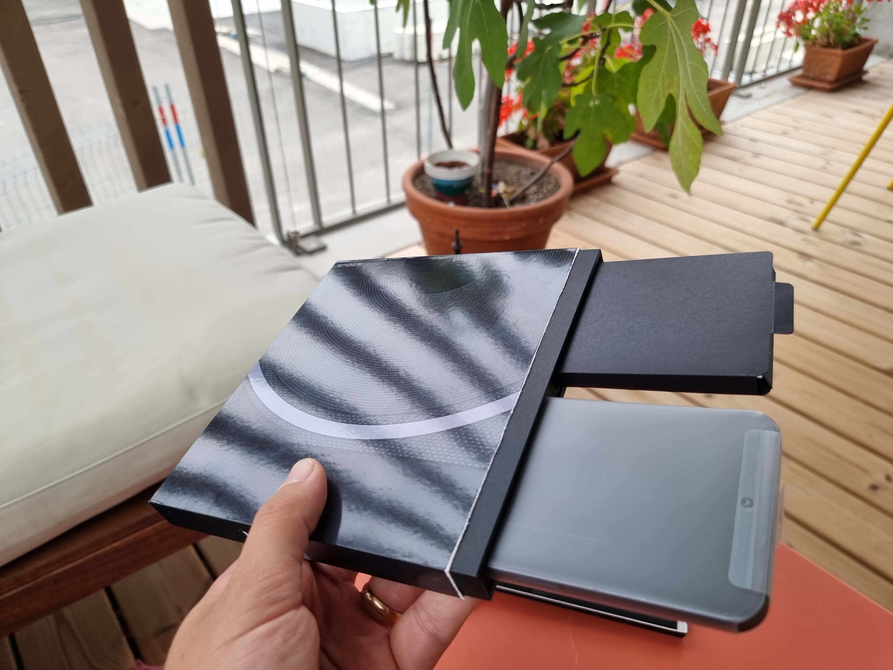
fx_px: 619
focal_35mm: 24
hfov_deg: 71.6
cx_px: 446
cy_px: 335
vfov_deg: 56.8
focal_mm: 6.7
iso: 80
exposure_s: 1/120
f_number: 1.8
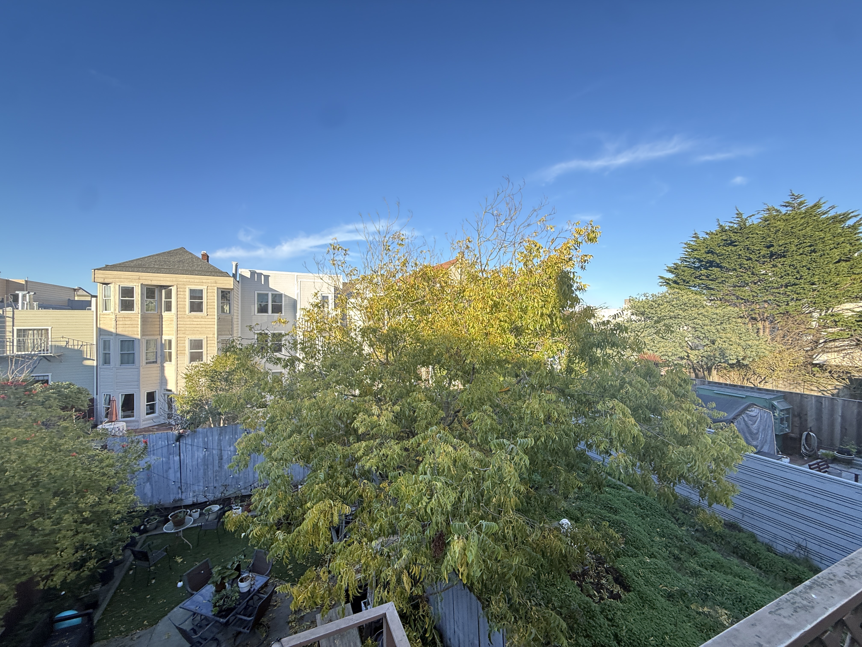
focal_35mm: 14
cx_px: 431
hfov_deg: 102.1
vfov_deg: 85.7
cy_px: 324
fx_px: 349
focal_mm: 2.22
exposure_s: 1/163
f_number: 2.2
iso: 64
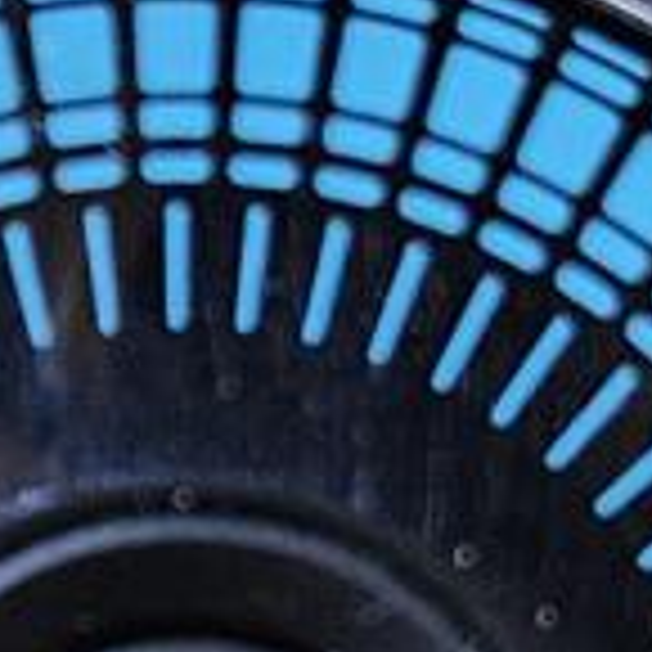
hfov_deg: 9.7
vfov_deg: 9.7
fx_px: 3836
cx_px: 103
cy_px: 549
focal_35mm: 180
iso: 800
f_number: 1.8
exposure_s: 1/60
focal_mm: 5.4
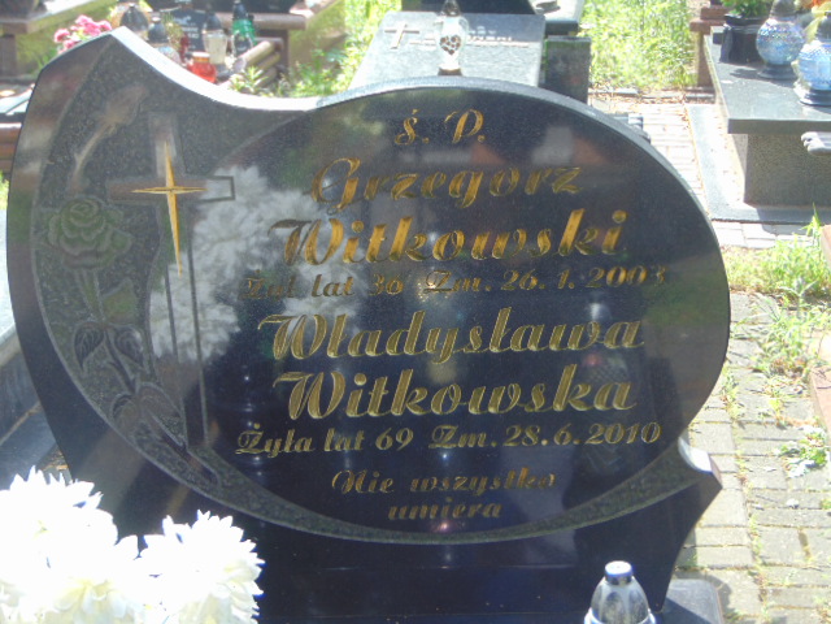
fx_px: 1704
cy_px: 312
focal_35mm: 71
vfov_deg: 20.7
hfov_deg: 27.4
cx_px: 416
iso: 80
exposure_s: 1/160
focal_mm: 12.8
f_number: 3.7
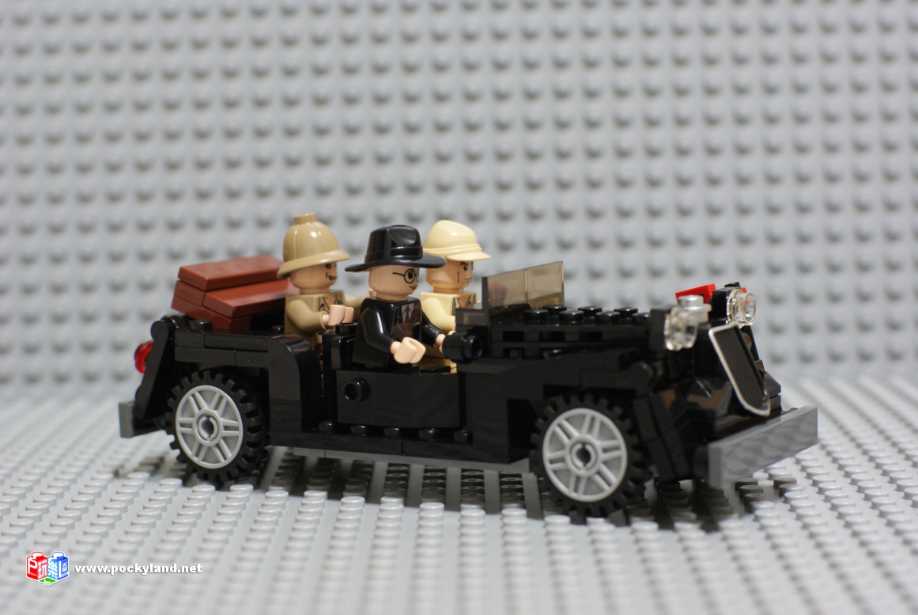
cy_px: 308
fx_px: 1915
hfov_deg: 27.0
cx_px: 459
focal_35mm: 75
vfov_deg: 18.2
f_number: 5
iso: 400
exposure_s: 1/8
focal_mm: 50
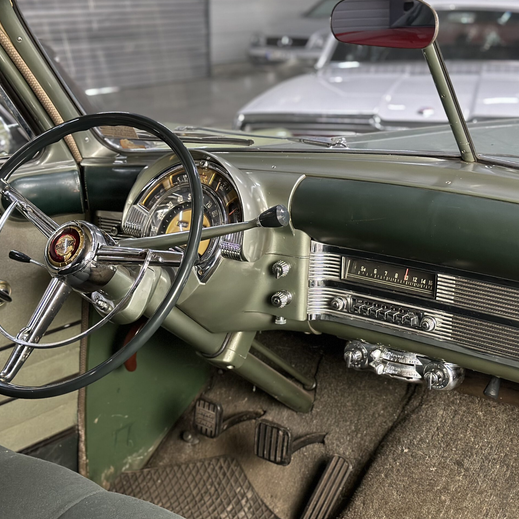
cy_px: 259
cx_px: 242
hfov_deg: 30.0
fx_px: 967
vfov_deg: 30.0
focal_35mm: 57
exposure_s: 1/33
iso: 500
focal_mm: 6.86
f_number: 1.78
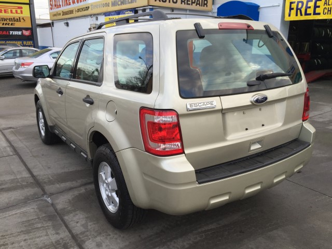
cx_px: 166
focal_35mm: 29
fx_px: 278
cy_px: 124
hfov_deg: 61.7
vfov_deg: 48.2
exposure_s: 1/286
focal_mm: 4.15
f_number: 2.2
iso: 32
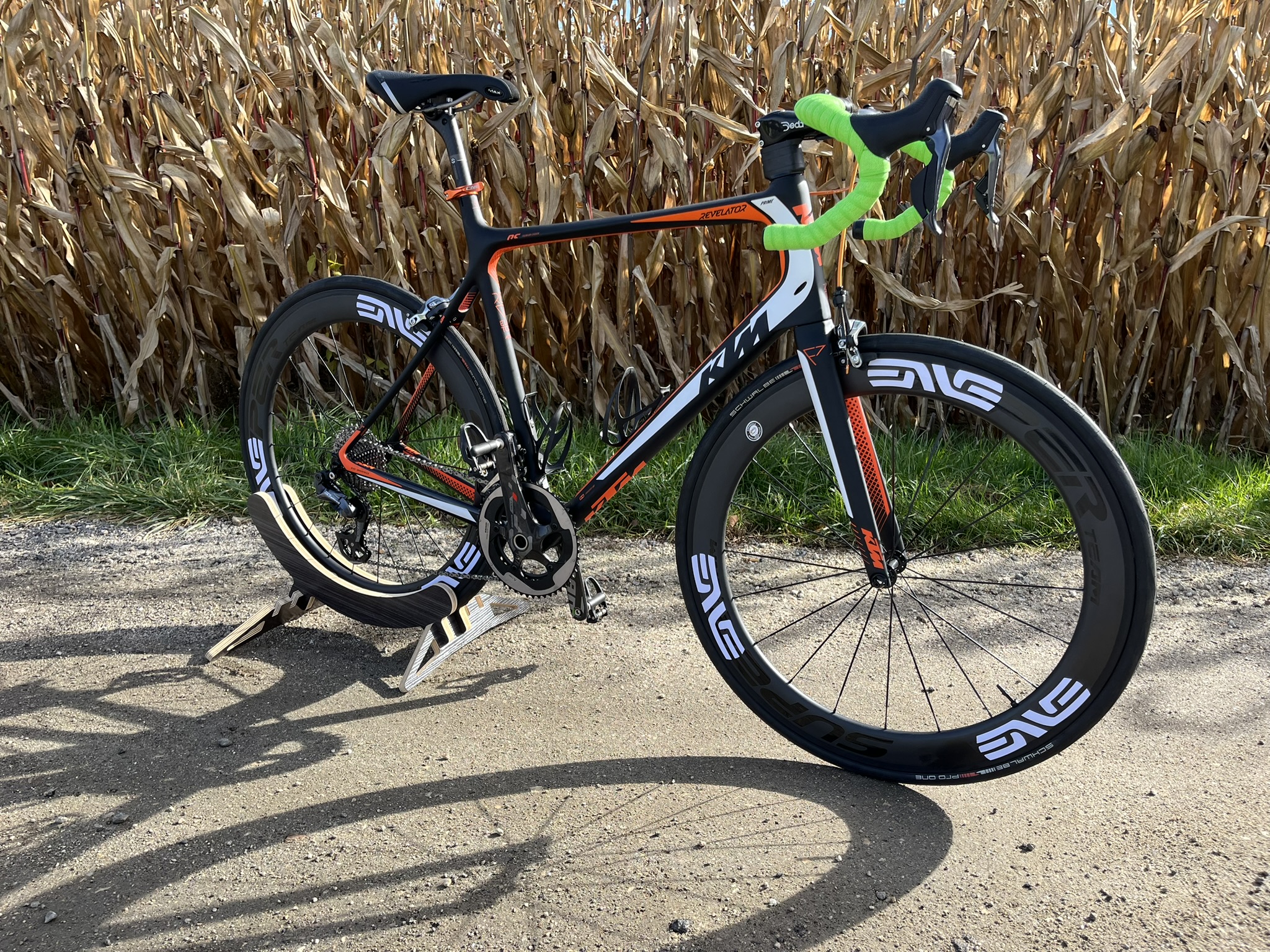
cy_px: 476
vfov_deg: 53.1
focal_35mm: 26
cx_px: 635
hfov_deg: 67.3
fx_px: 954
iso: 50
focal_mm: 5.1
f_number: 1.6
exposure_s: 1/913
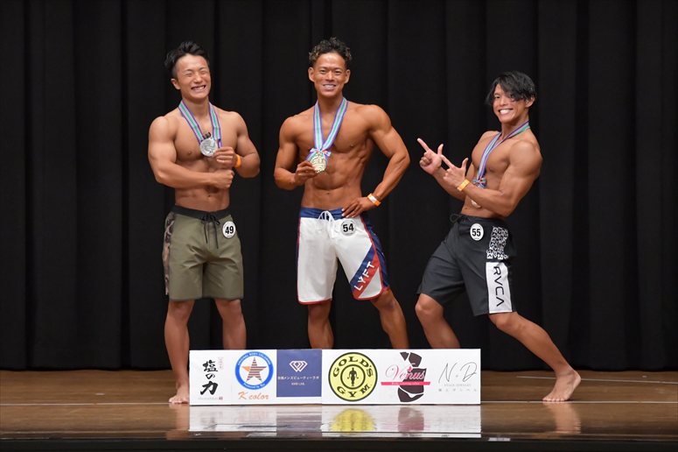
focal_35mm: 225
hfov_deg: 9.2
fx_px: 4235
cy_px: 226
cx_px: 339
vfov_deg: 6.1
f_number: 5.6
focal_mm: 150
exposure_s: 1/400
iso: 6400
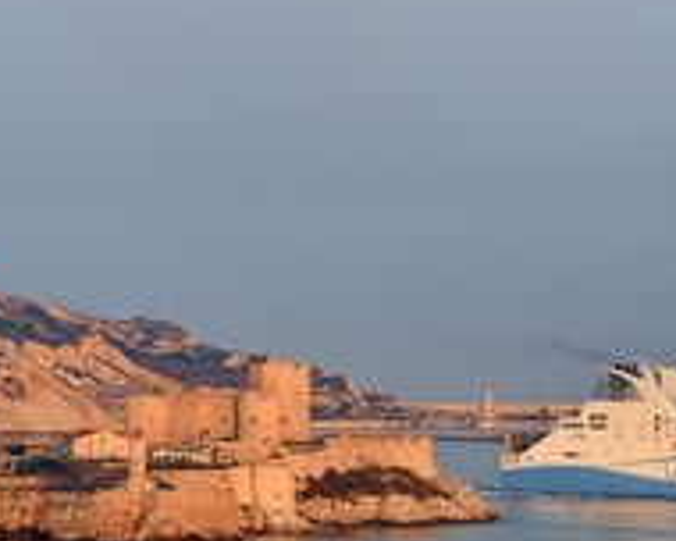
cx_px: 302
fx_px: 8323
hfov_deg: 4.7
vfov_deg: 3.7
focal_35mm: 416
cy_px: 392
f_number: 8
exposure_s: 1/320
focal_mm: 200
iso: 250
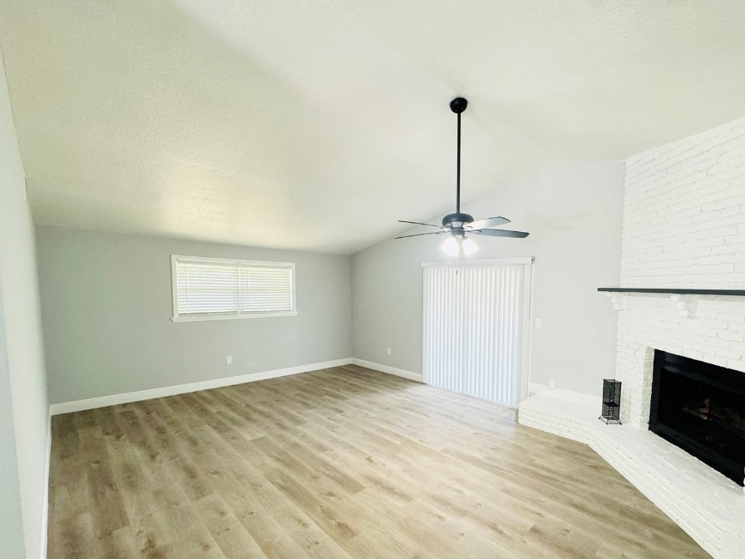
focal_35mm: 16
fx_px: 344
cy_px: 314
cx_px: 422
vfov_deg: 77.8
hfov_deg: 94.0
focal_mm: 2.22
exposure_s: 1/60
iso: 500
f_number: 2.2
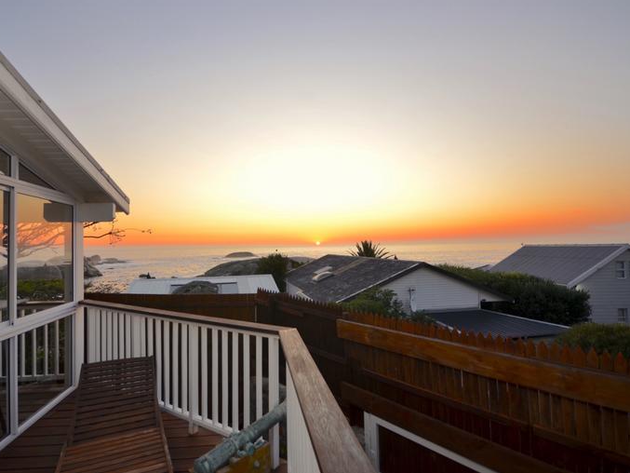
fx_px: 309
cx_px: 283
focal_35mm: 17
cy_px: 227
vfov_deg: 74.7
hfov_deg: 90.7
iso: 200
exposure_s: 1/100
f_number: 5.6
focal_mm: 10
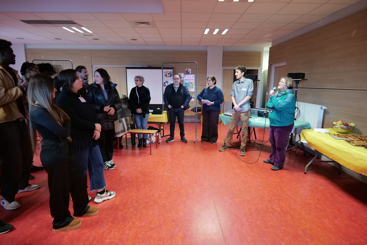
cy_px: 122
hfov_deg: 84.0
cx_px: 184
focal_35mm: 20
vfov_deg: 61.9
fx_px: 204
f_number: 3.5
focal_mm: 20
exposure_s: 1/80
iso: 5000
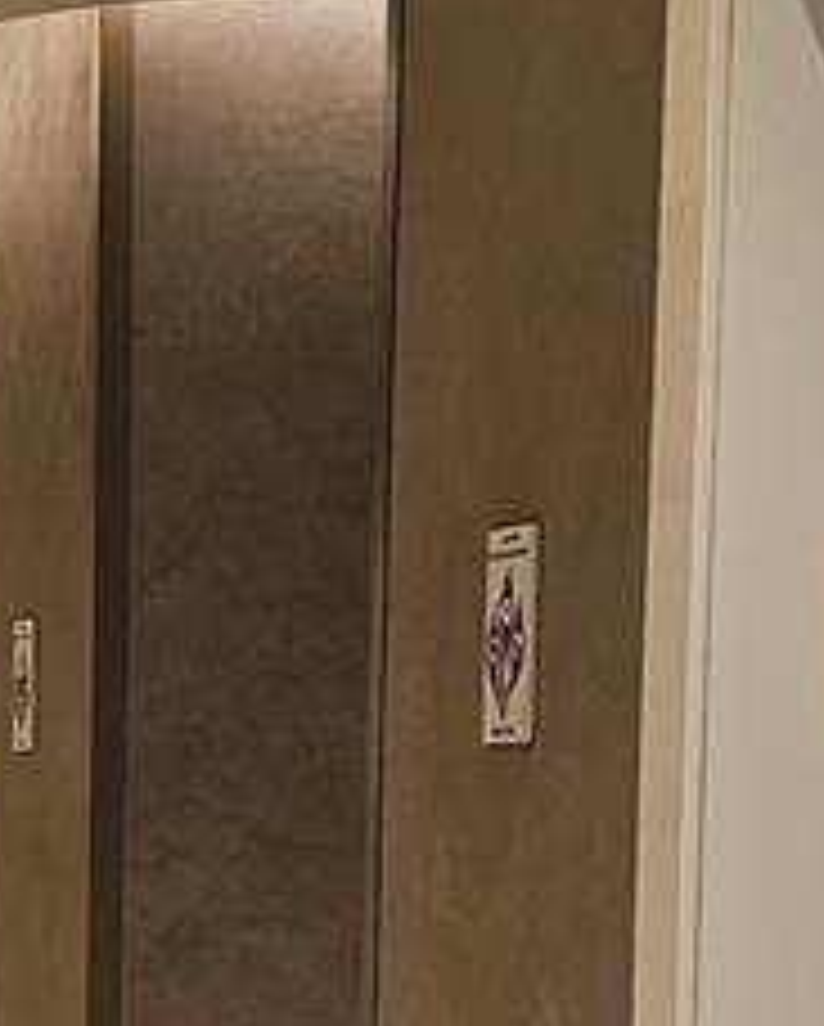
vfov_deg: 15.6
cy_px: 1287
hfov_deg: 12.0
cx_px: -707
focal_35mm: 118
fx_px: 3590
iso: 160
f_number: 1.7
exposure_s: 1/120
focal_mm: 6.3
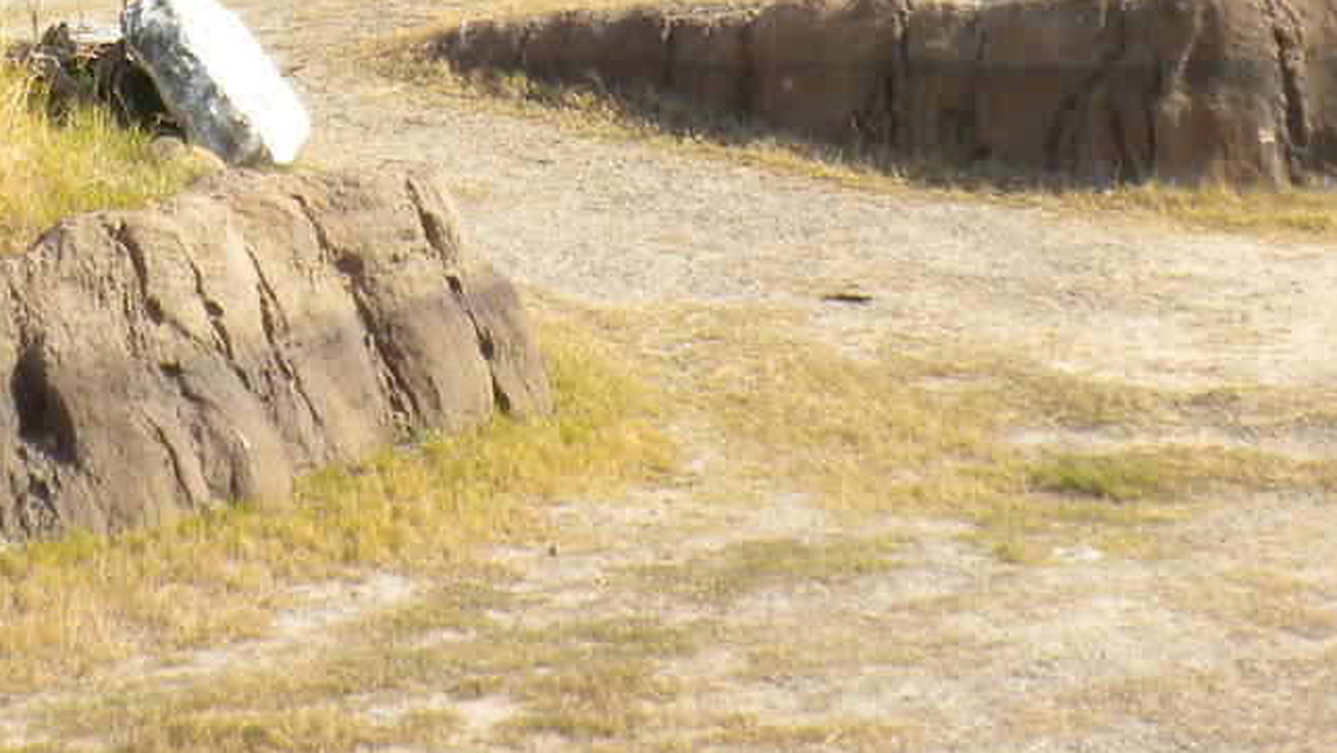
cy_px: -272
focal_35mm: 141
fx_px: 5000
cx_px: 326
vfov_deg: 8.5
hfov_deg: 15.2
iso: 135
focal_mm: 9.1
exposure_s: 1/556
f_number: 4.3
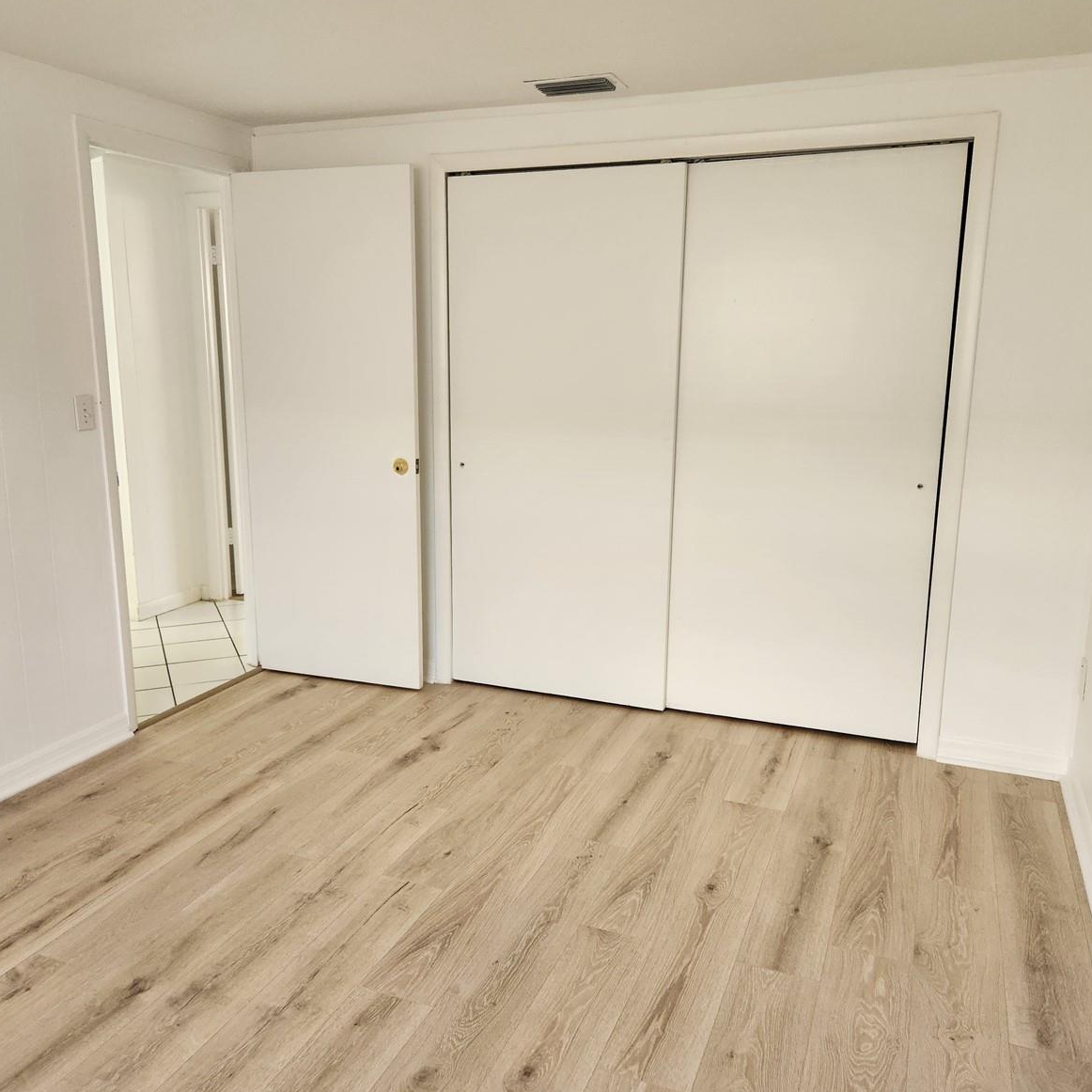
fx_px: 999
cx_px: 503
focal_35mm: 28
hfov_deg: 57.2
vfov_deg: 57.3
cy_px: 552
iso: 200
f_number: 1.8
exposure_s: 1/120
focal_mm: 5.4
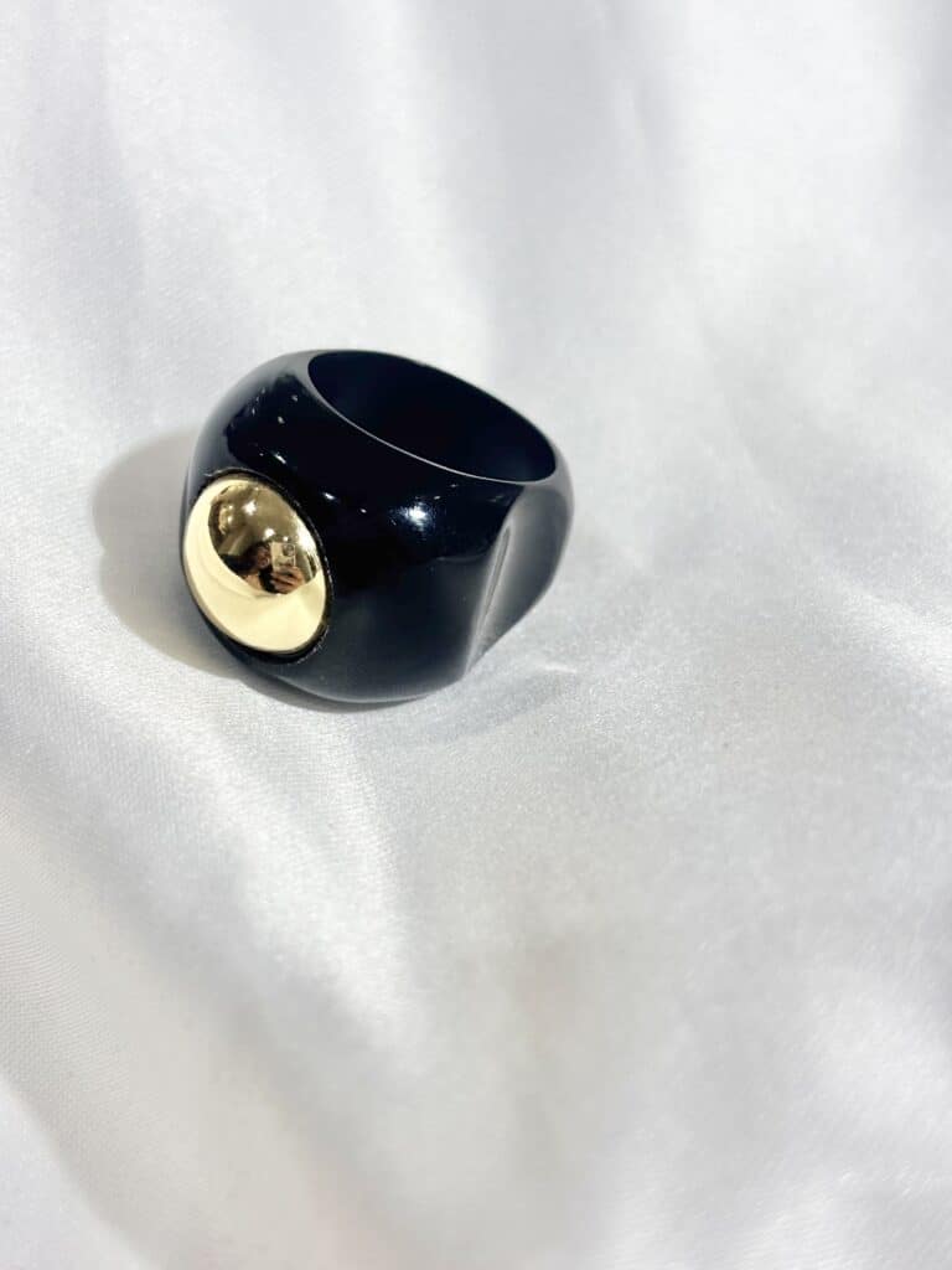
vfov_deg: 36.8
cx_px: 476
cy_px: 635
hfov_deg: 28.0
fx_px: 1907
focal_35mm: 52
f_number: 1.6
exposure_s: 1/198
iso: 32
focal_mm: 5.96
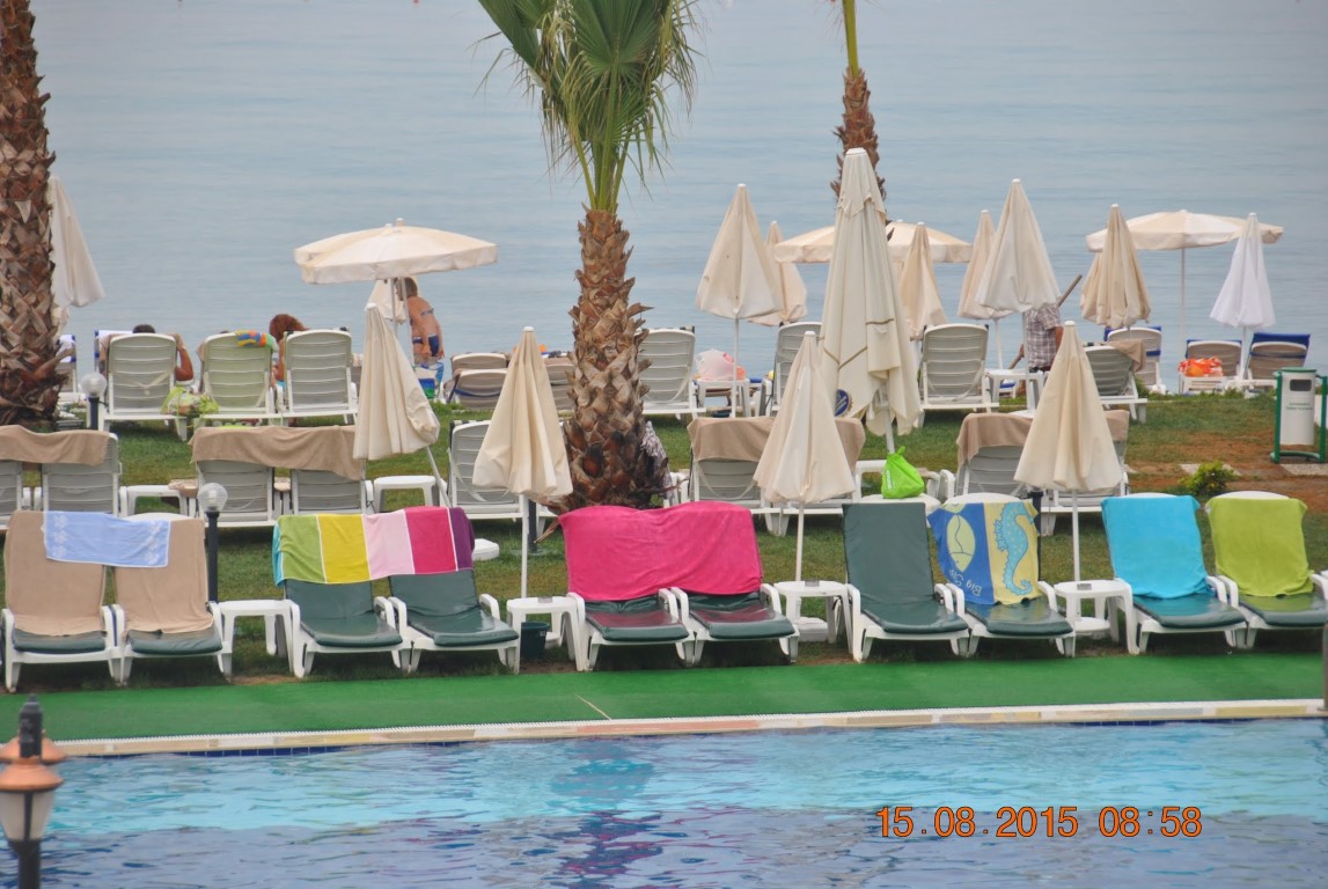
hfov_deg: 10.1
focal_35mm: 202
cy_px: 444
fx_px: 7479
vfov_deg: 6.8
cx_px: 664
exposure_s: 1/500
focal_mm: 135
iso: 250
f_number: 5.6
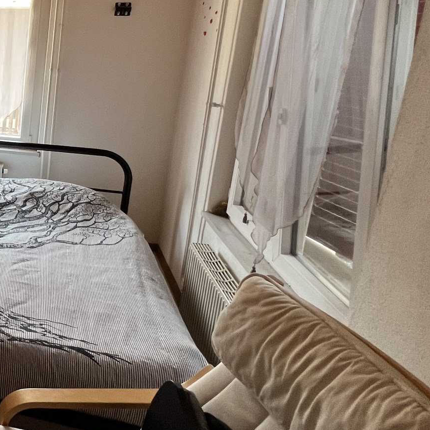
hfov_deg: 33.8
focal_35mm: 34
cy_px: 133
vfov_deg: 47.4
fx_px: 478
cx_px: -138
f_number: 1.8
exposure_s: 1/99
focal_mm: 1.57
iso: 160
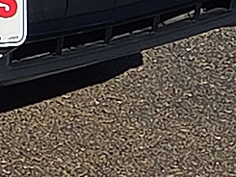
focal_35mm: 340
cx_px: -434
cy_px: -229
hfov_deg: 5.5
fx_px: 2319
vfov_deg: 4.3
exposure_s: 1/10000
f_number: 1.8
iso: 54
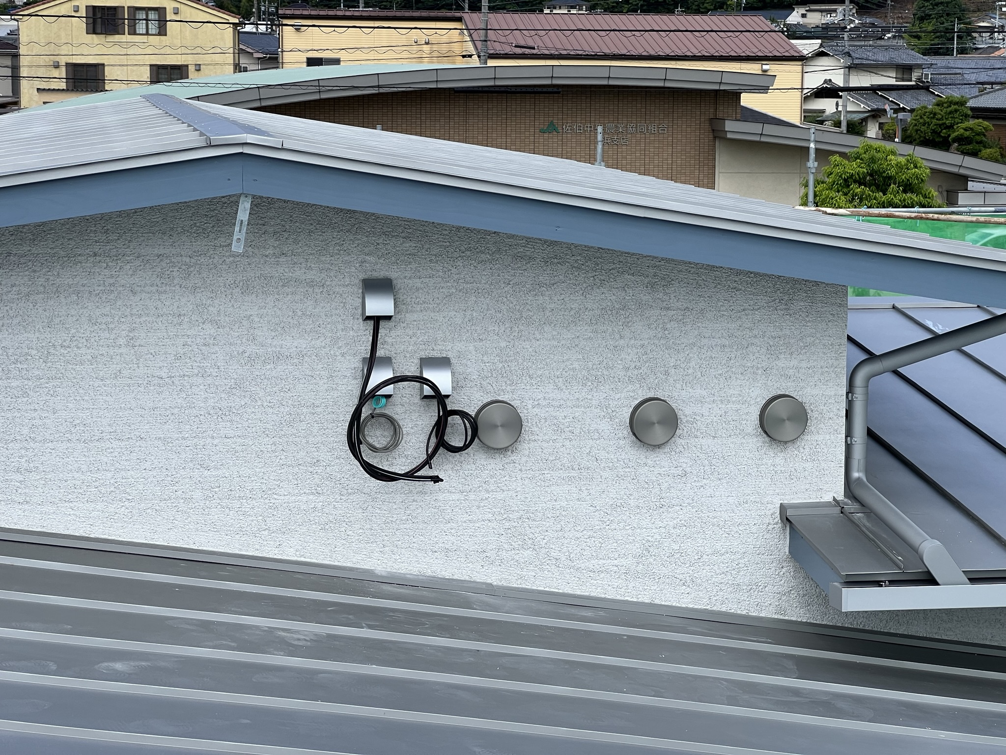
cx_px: 503
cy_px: 378
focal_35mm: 77
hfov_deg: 25.3
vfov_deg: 19.1
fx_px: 2238
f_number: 2.8
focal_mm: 9
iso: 32
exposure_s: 1/598
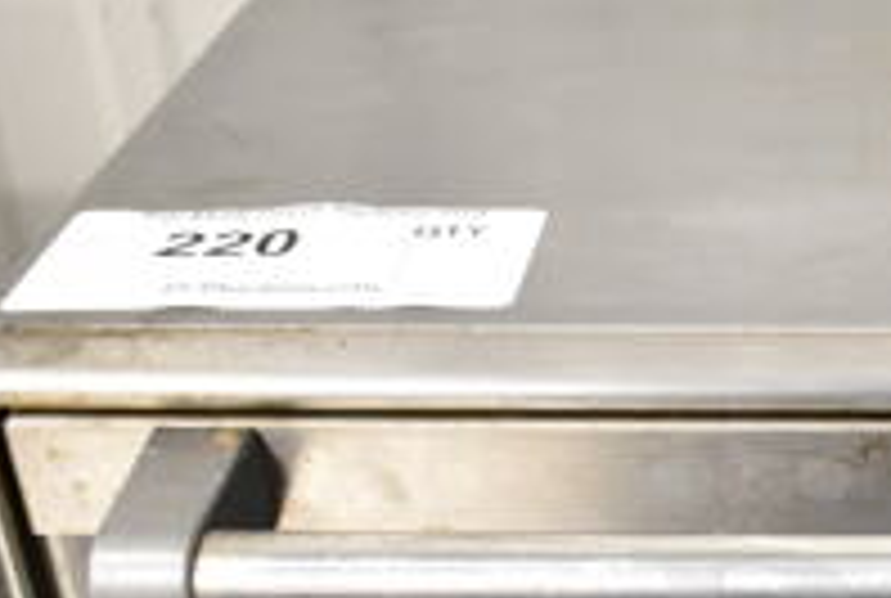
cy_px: 661
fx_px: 2059
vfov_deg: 16.1
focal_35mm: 83
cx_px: 963
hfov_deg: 23.1
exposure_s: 1/30
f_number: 3.5
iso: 1000
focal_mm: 18
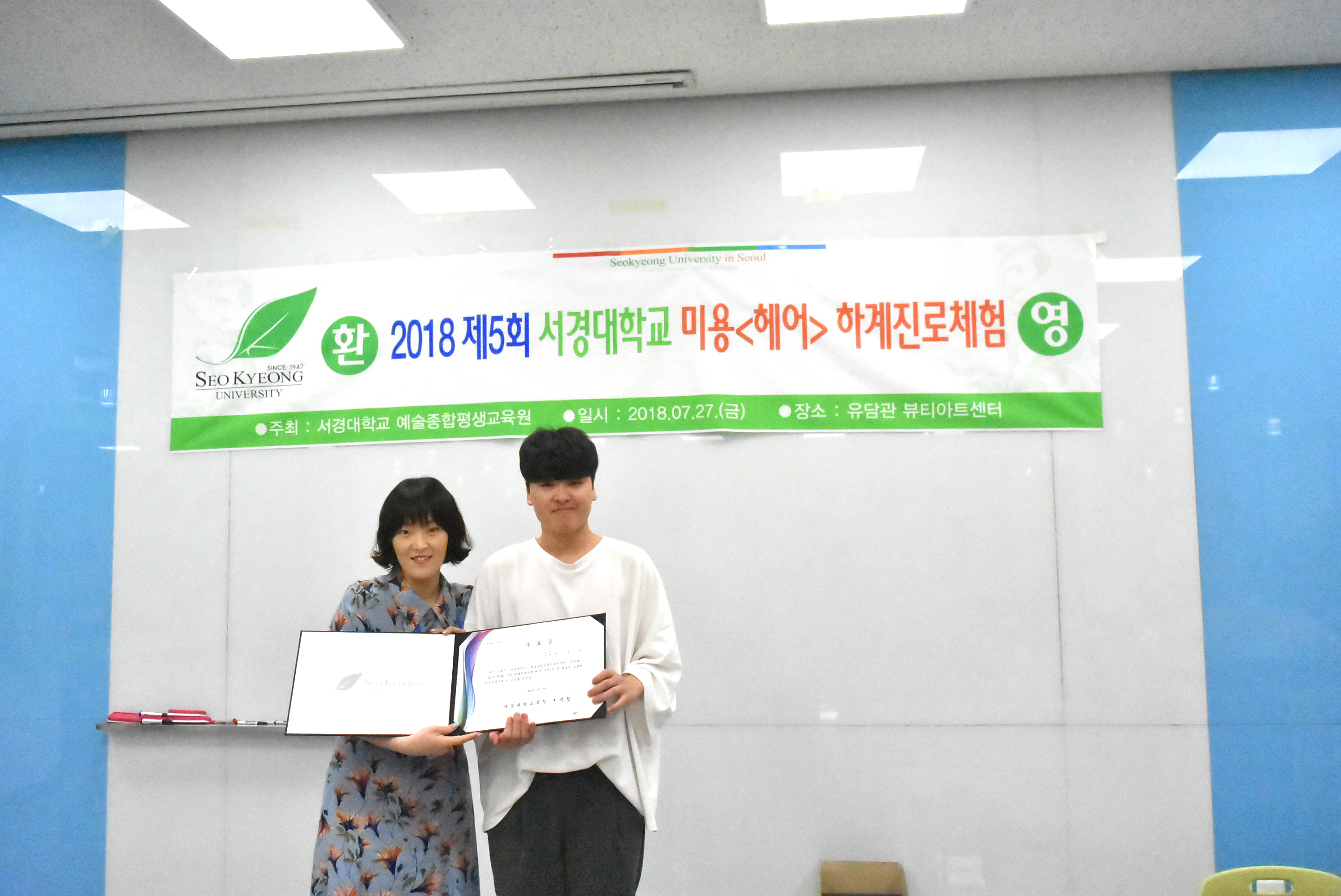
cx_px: 670
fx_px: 1174
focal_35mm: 32
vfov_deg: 41.8
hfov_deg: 59.5
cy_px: 448
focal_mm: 21
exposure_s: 1/6400
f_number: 5
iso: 25600
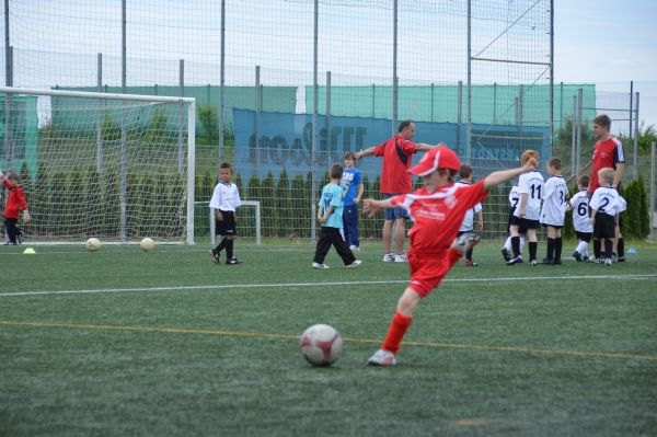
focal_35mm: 142
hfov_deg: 14.4
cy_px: 218
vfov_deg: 9.6
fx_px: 2598
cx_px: 328
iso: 400
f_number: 5.6
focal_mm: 95
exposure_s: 1/1250
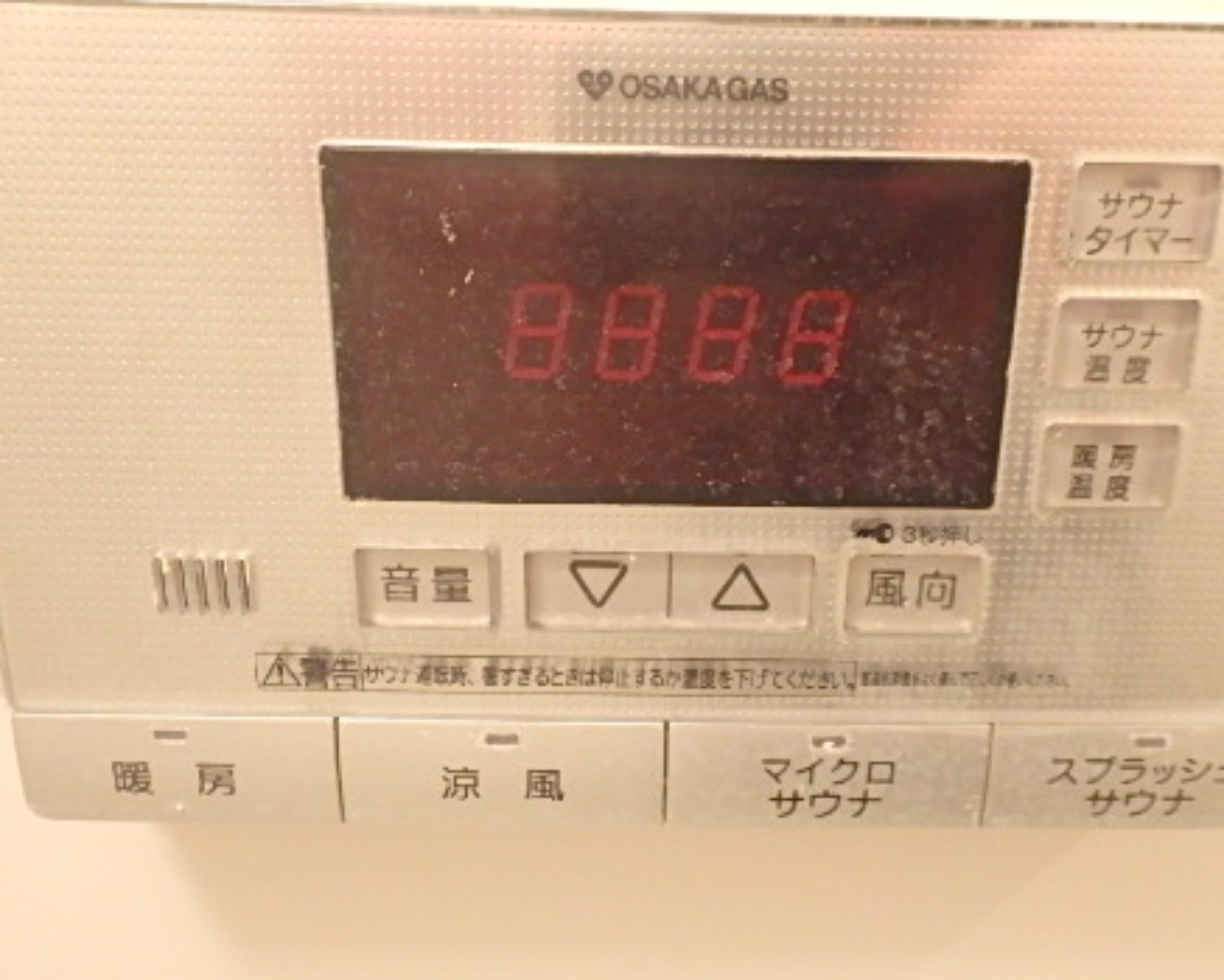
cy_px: 468
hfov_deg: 58.6
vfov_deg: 48.5
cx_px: 669
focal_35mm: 30
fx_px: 1087
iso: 800
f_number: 3.5
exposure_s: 1/13
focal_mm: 3.7
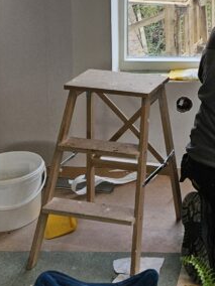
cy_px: -70
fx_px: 687
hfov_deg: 16.9
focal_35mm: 83
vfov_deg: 21.6
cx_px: 263
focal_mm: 5.4
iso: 80
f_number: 1.8
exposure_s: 1/180
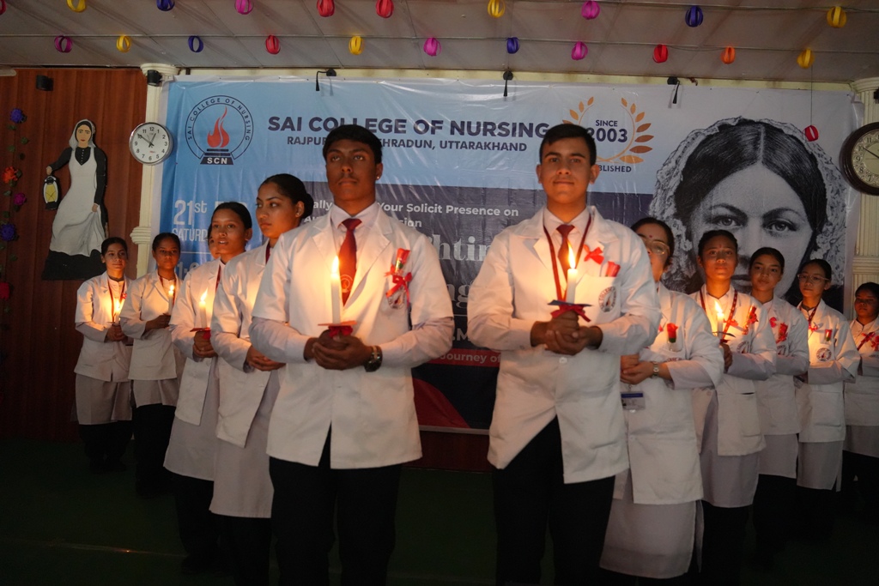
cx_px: 440
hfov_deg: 65.5
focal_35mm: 28
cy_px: 293
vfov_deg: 46.4
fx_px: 684
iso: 12800
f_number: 3.2
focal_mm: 28
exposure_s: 1/160
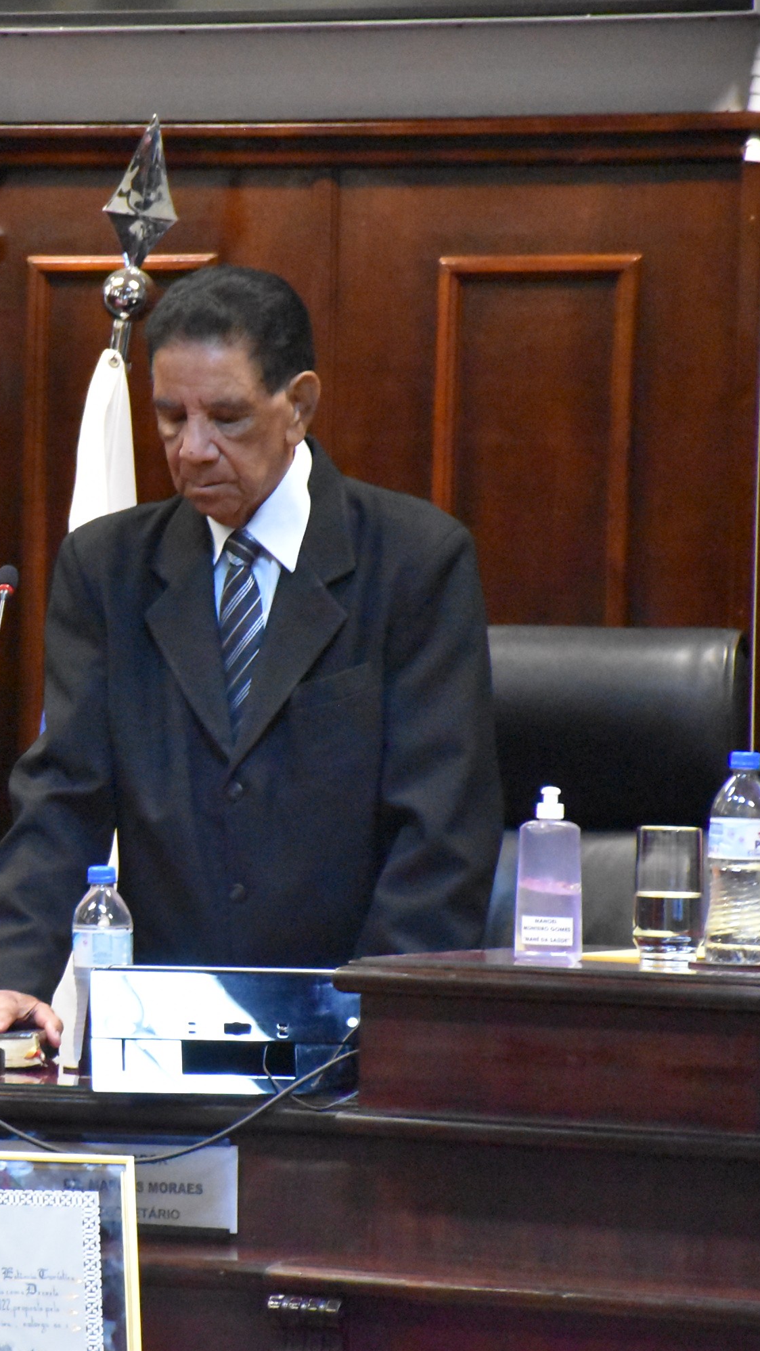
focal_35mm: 264
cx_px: -167
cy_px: 675
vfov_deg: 8.2
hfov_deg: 4.6
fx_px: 9456
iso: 12800
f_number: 5.6
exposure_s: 1/125
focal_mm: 112
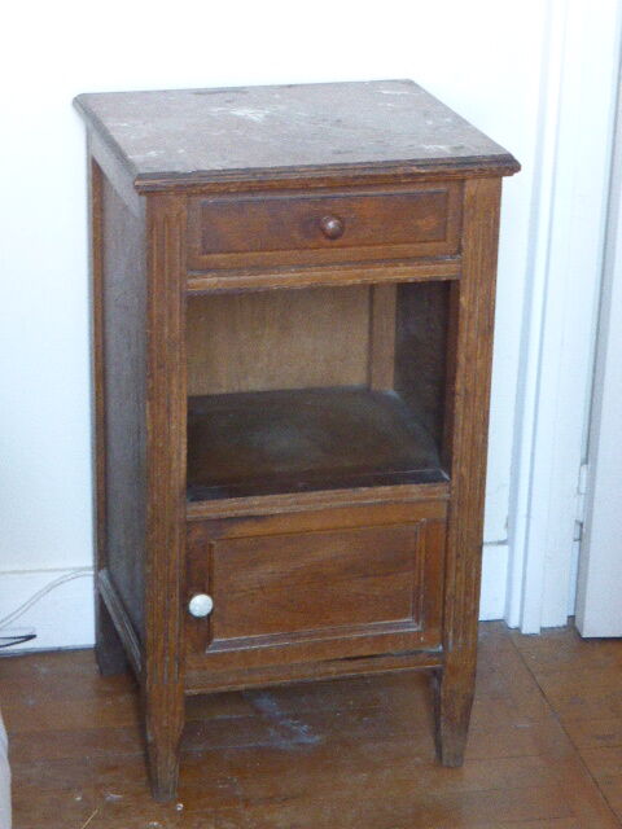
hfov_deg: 15.2
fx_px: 2324
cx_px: 311
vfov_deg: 20.2
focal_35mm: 97
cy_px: 414
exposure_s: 1/8
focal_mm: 16.1
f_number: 5.2
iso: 1000
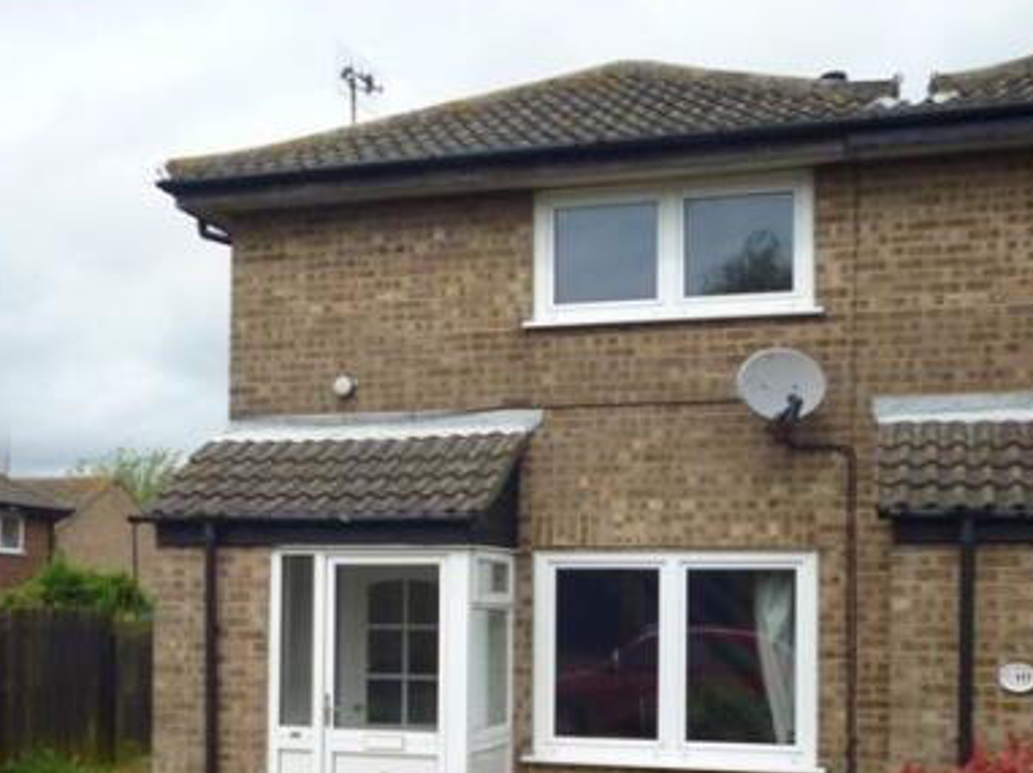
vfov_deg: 29.2
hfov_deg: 38.9
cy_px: 563
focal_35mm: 49
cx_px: 454
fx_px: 1461
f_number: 10
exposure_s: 1/80
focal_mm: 5.7
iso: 100
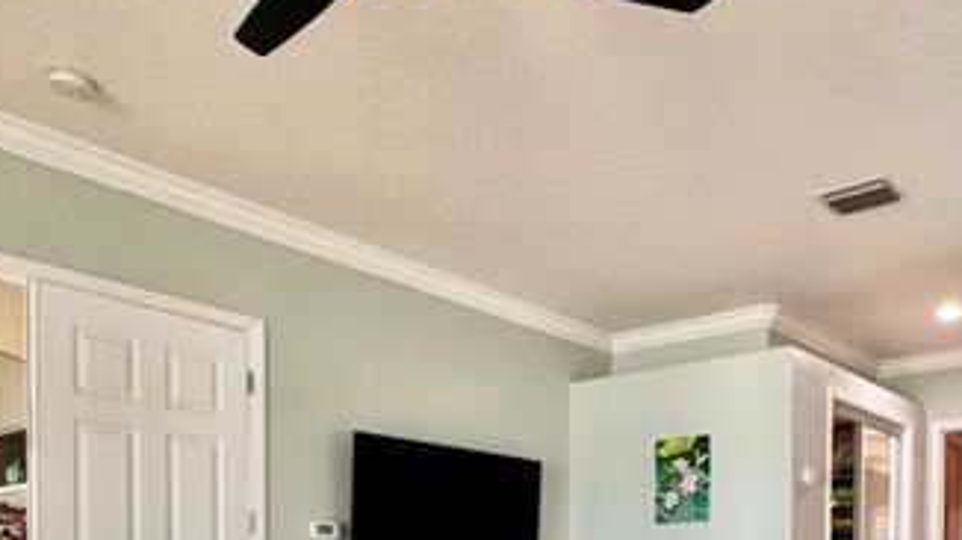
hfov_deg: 56.2
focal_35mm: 33
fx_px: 841
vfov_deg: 31.4
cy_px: 599
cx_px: 736
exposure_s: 1/120
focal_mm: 2.22
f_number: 2.2
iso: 200
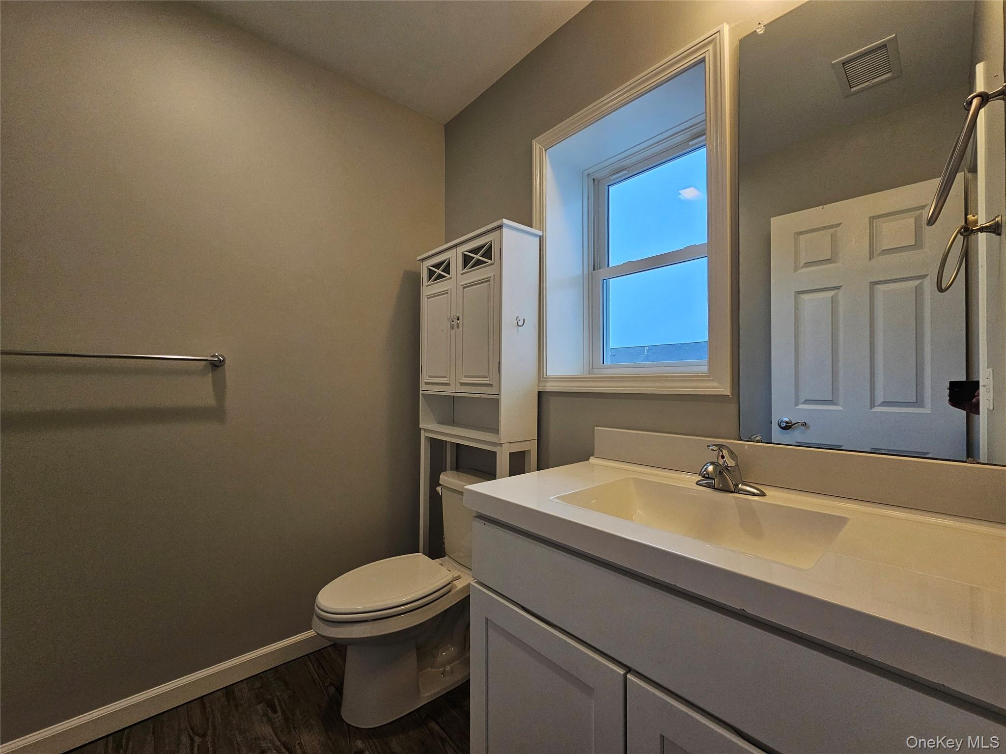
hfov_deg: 106.2
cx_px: 503
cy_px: 377
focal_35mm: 13
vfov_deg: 89.9
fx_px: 378
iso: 80
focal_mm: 2.2
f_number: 2.2
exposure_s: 1/120
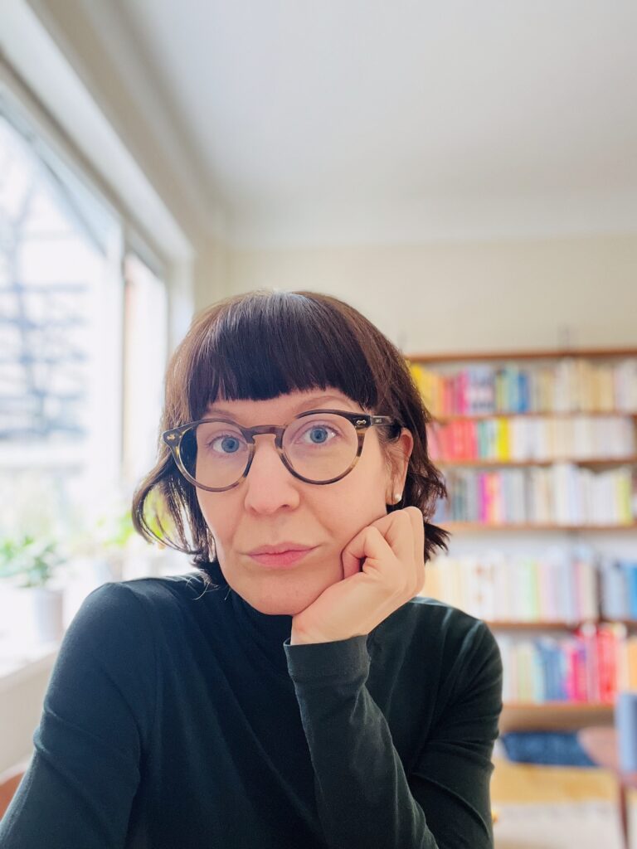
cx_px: 318
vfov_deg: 60.0
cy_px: 424
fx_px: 736
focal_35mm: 30
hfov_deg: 46.8
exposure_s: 1/60
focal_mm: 2.71
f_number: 2.2
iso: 250
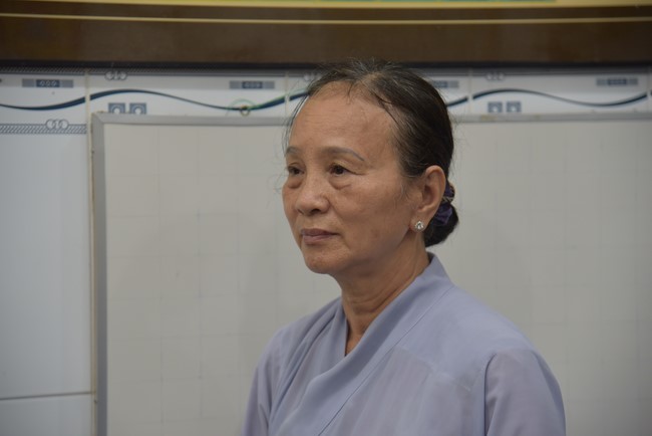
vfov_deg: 14.0
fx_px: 1776
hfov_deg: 20.8
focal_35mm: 98
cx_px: 326
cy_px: 218
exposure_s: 1/125
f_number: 4
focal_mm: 98
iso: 800
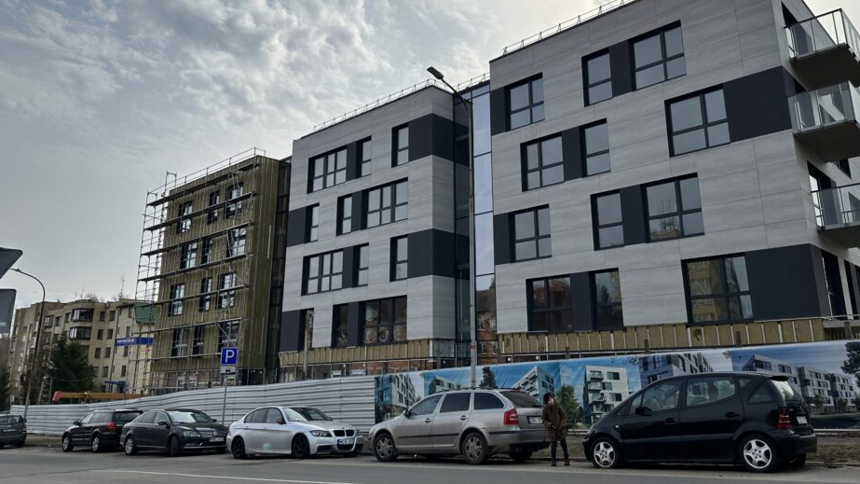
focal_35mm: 29
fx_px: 661
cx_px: 466
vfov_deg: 40.0
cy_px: 194
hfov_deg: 66.0
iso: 80
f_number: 1.78
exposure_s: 1/12048
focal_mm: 6.86
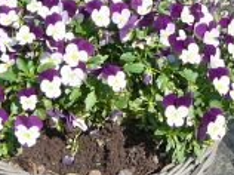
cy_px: 92
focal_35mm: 142
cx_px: 241
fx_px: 958
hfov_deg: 13.7
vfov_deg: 10.4
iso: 80
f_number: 2.8
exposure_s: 1/1000
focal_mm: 5.2
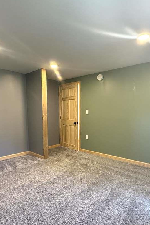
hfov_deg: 55.0
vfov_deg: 75.6
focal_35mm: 23
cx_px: 82
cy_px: 130
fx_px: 144
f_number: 2.2
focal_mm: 2.22
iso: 320
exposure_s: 1/60
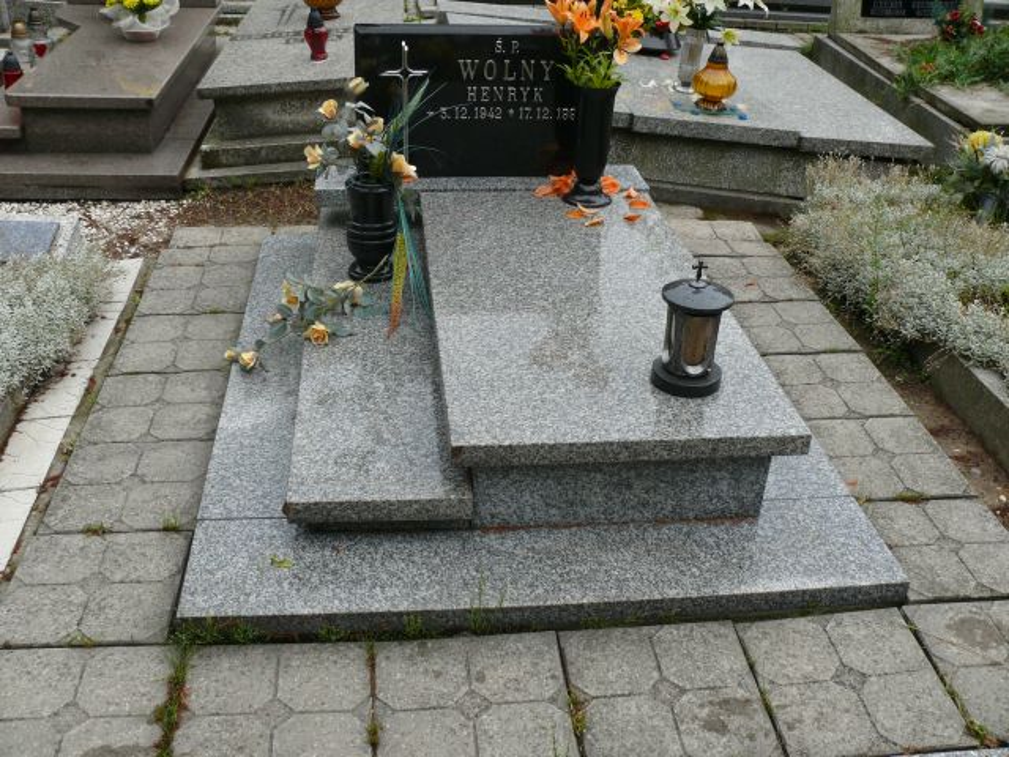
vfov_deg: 40.7
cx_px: 504
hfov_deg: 52.6
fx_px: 1020
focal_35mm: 35
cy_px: 378
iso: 100
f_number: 4
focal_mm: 7.4
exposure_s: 1/125
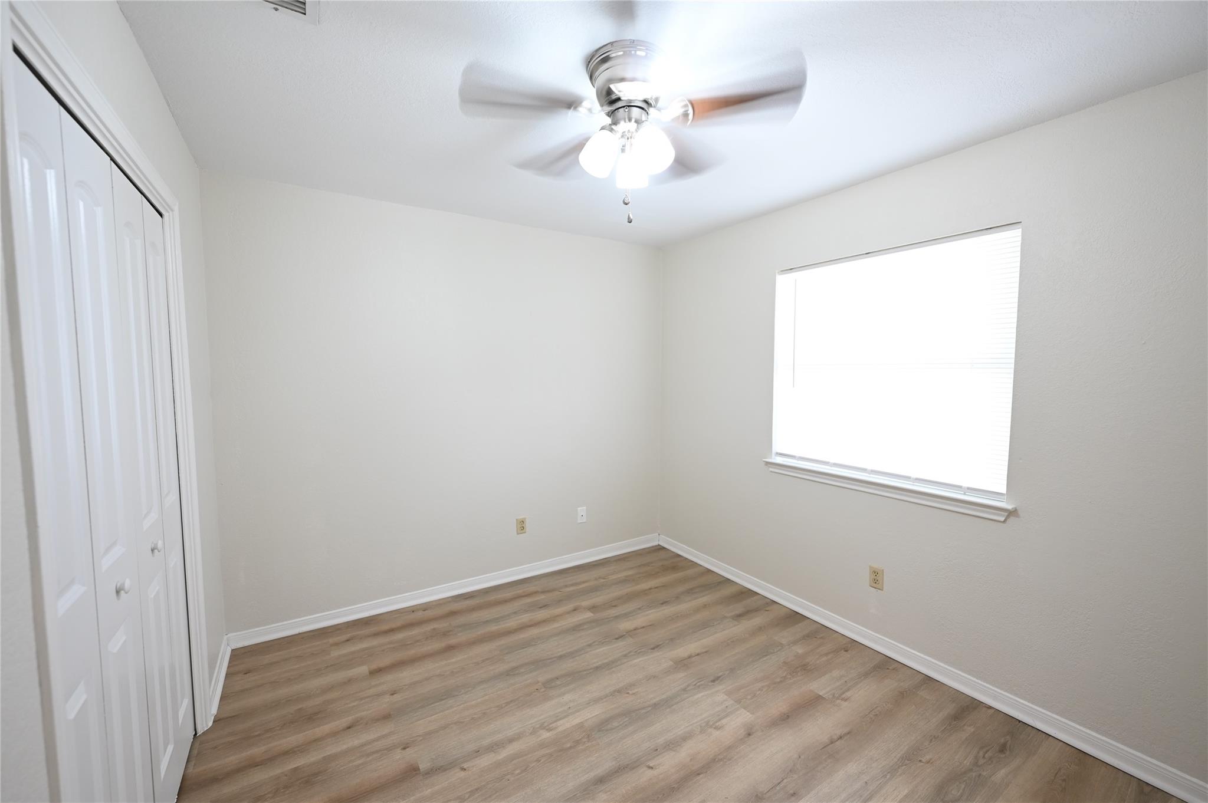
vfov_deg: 81.1
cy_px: 402
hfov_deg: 104.3
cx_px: 604
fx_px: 469
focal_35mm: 14
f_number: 3.2
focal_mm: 14
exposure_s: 1/40
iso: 640
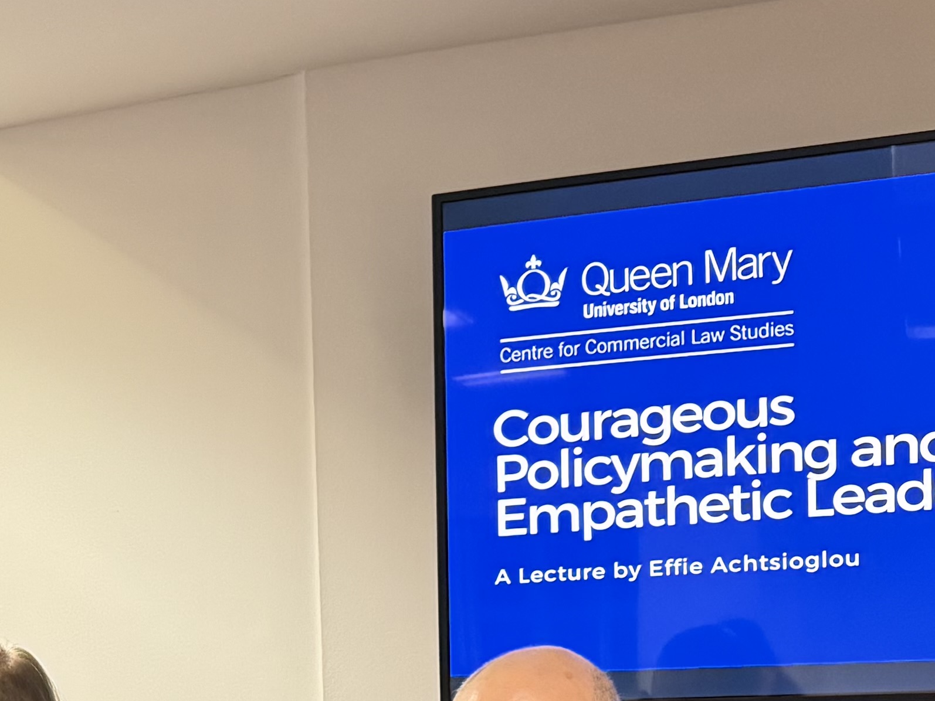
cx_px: -286
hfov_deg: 20.7
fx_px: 2323
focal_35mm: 86
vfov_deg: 16.6
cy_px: 804
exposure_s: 1/50
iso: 500
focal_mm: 6.76
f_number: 1.78
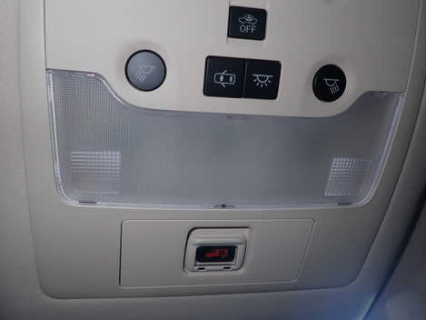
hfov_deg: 56.8
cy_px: 155
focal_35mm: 32
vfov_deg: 44.2
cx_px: 207
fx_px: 394
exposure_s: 1/30
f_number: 5.6
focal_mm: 4.5
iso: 200
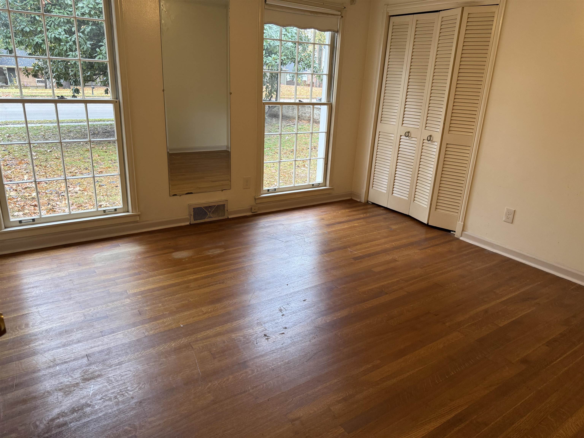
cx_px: 292
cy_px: 219
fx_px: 405
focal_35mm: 24
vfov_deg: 56.8
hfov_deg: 71.6
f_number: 1.78
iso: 160
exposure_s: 1/120
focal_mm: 6.76
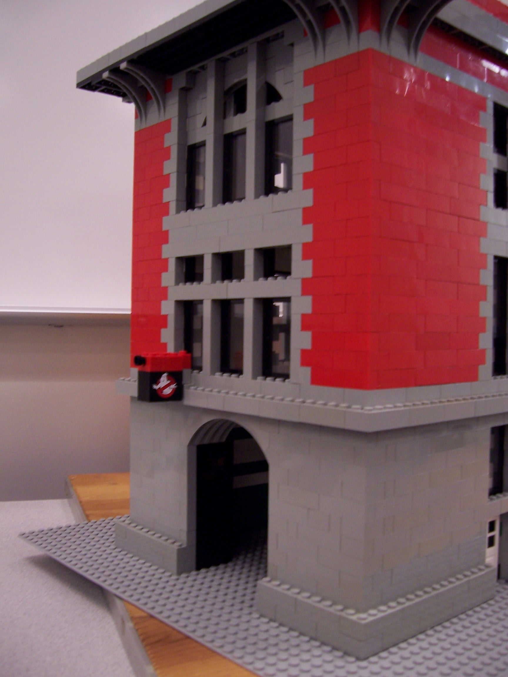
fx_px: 704
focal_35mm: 36
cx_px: 254
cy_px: 338
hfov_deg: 39.7
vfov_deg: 51.4
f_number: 3
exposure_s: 1/15
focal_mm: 6
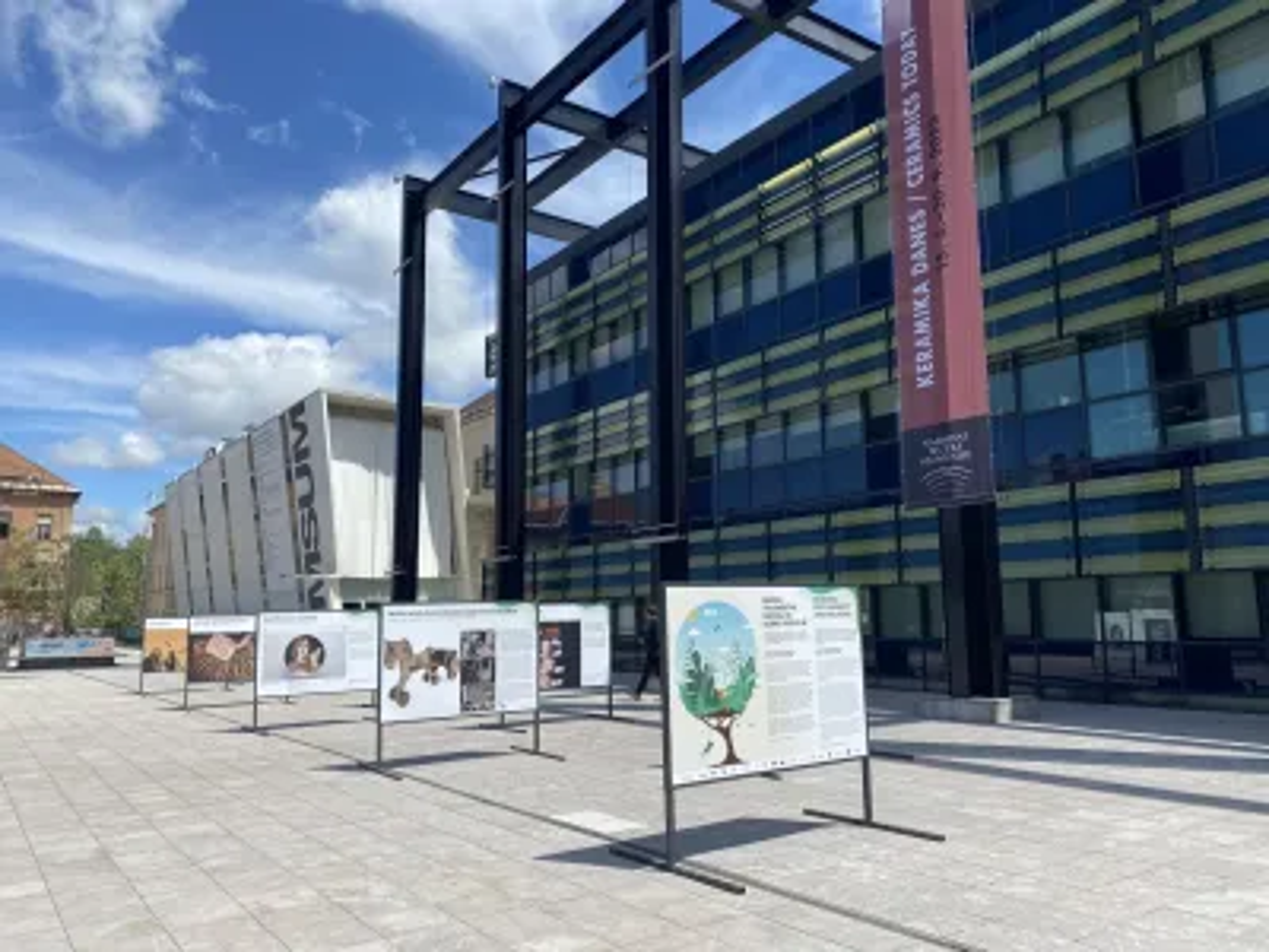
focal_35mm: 26
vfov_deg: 53.1
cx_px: 634
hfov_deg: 67.3
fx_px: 953
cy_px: 476
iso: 32
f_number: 1.8
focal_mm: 4.25
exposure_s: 1/3300
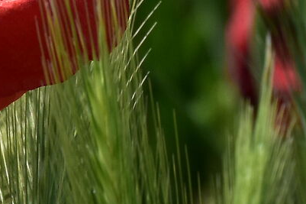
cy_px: -92
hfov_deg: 1.6
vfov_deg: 1.1
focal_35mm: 1257
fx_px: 10680
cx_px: 234
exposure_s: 1/500
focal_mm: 140
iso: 320
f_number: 11
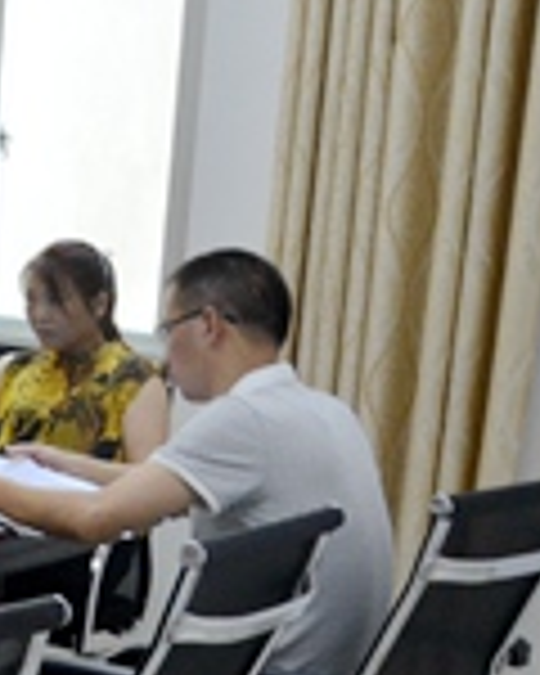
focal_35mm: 101
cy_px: 412
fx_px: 2018
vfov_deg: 19.0
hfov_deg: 12.2
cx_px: -760
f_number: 3.5
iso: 800
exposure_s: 1/50
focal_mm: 18
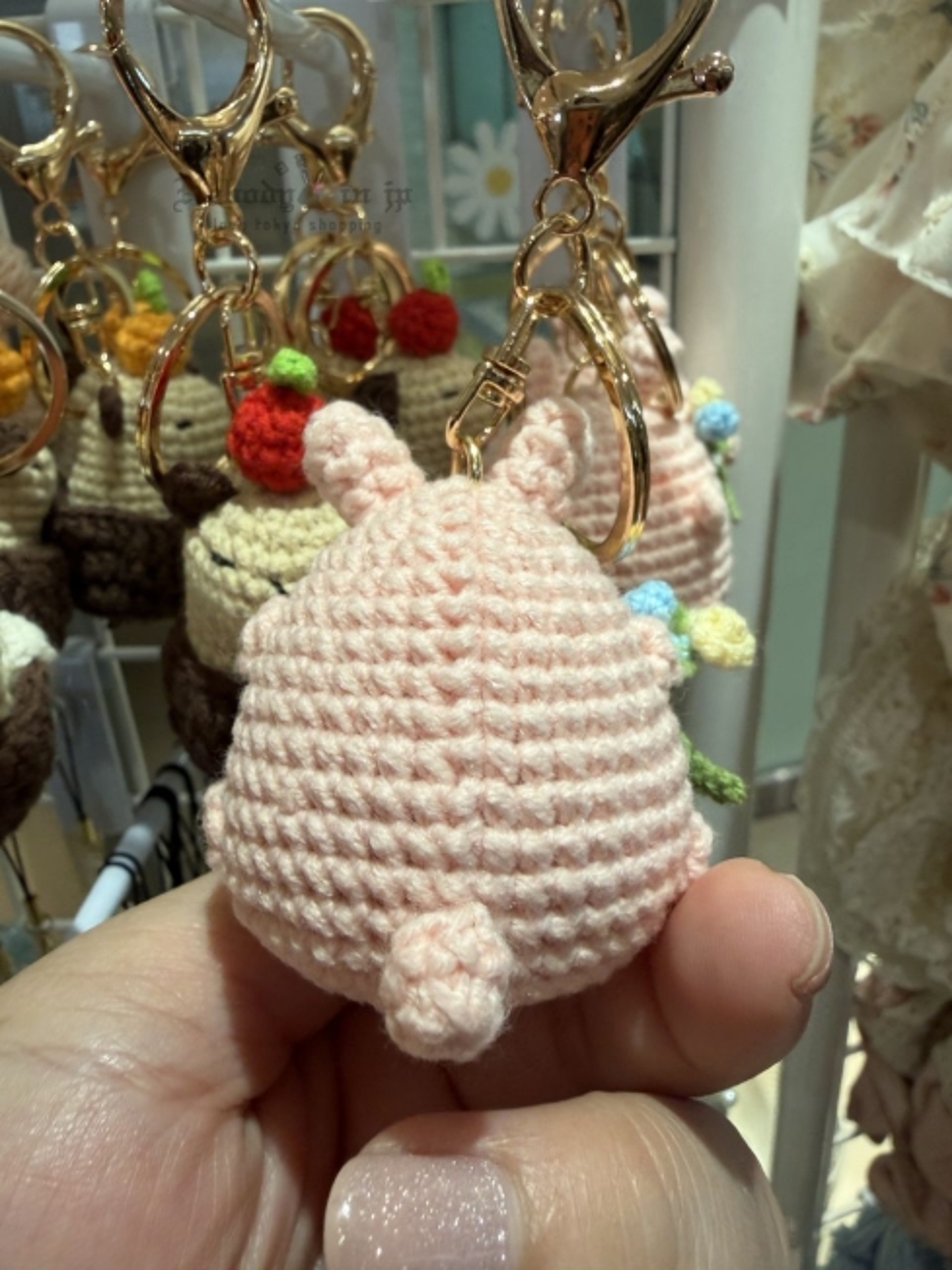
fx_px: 917
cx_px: 476
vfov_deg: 69.4
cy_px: 635
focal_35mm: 25
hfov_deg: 54.9
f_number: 2.2
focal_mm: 2.22
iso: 125
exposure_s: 1/100
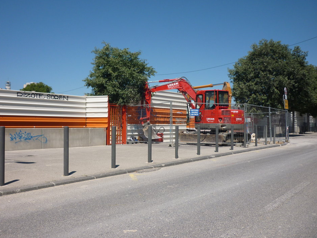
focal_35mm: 35
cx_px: 153
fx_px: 320
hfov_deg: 52.6
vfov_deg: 40.7
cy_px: 116
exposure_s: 1/250
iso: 80
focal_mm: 5.5
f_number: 8
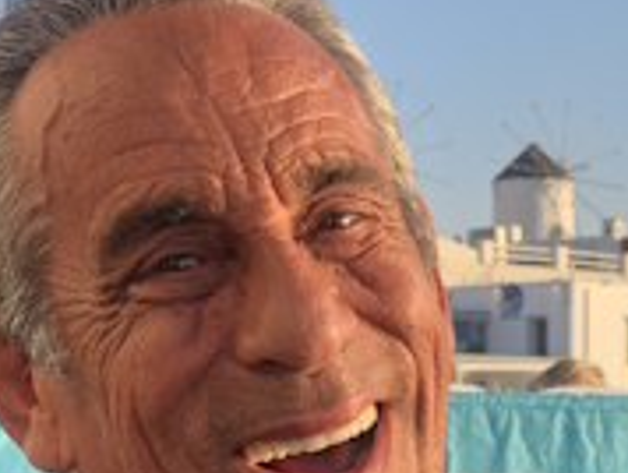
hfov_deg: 18.4
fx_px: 1907
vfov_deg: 14.0
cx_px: 561
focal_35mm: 105
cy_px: 406
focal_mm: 6
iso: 16
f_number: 2.4
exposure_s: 1/236
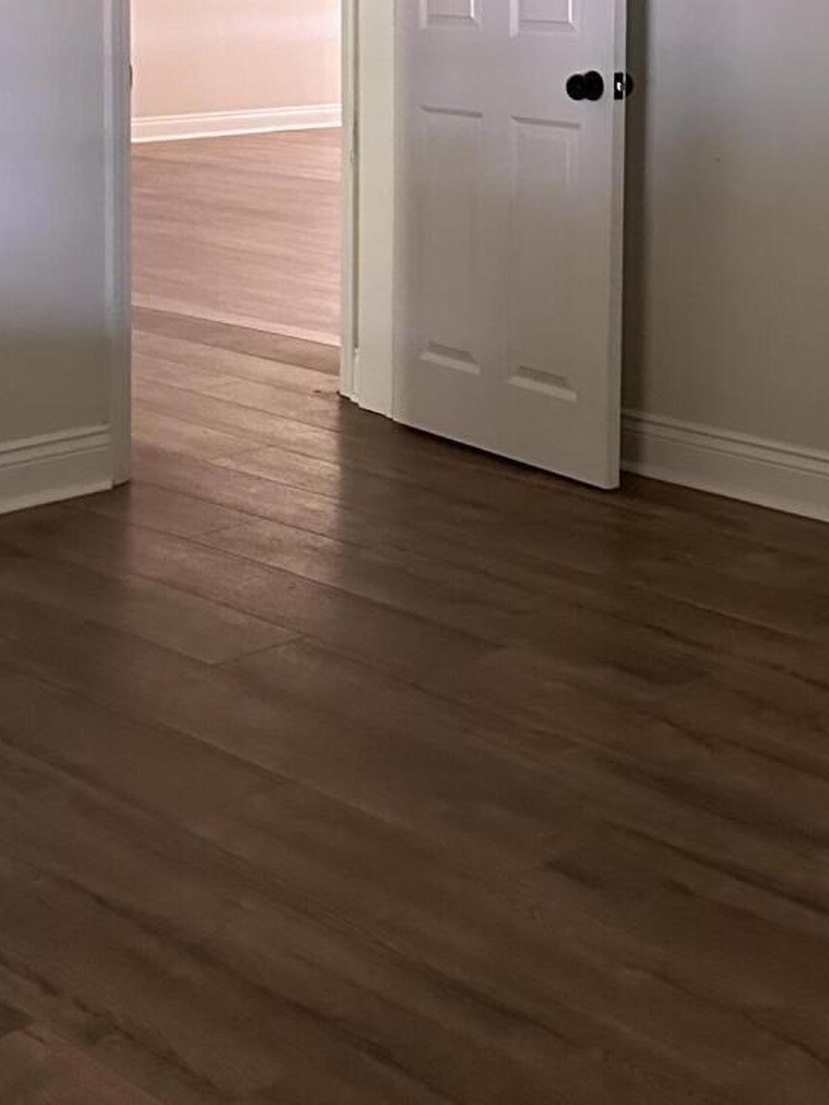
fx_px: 2042
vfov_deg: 29.2
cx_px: 552
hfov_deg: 22.8
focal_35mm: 64
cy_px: 150
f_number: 1.78
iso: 1000
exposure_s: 1/50
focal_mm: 6.86
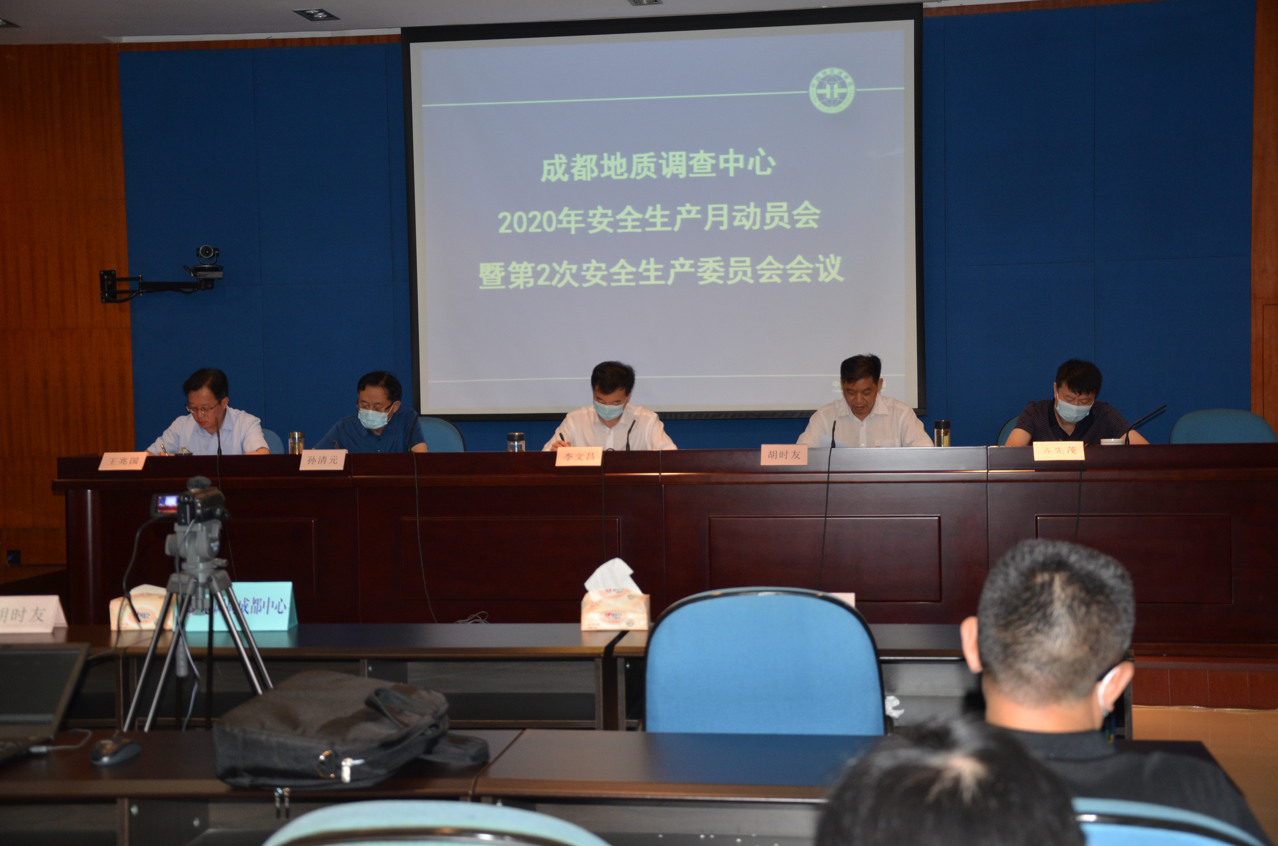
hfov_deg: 41.2
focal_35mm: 48
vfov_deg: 28.0
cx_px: 639
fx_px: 1700
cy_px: 423
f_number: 4.2
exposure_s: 1/60
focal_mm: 32
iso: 500
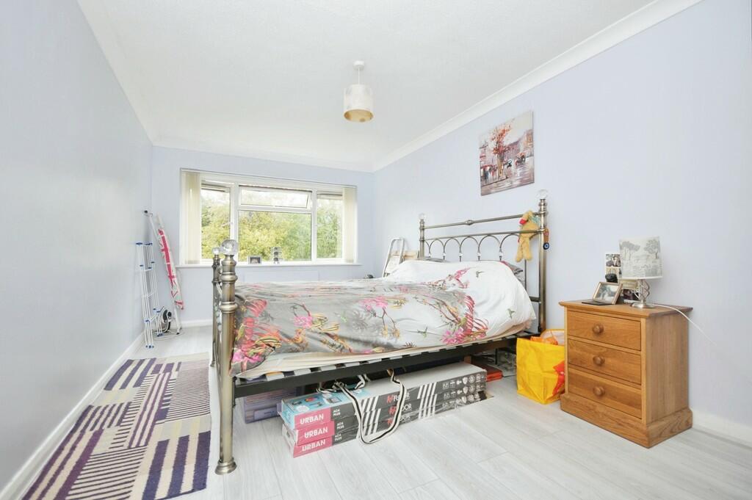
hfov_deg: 100.4
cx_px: 376
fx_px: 313
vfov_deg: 77.2
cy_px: 250
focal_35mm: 15
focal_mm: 10
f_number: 5
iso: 200
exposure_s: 1/60
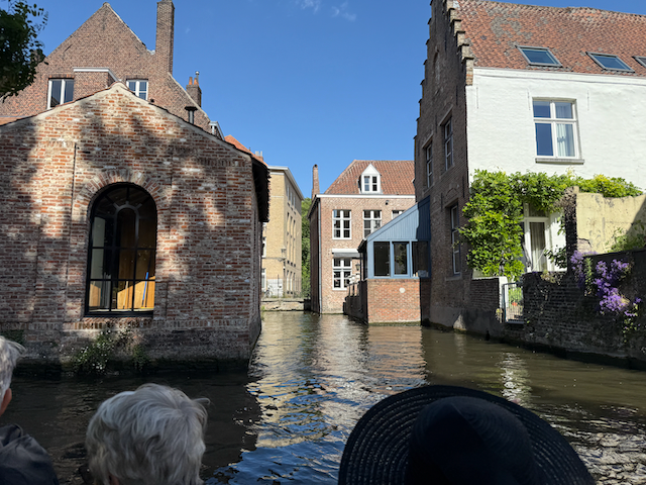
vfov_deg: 56.8
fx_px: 448
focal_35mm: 24
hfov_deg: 71.6
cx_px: 323
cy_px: 242
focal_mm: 6.76
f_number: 1.78
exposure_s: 1/4167
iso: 80
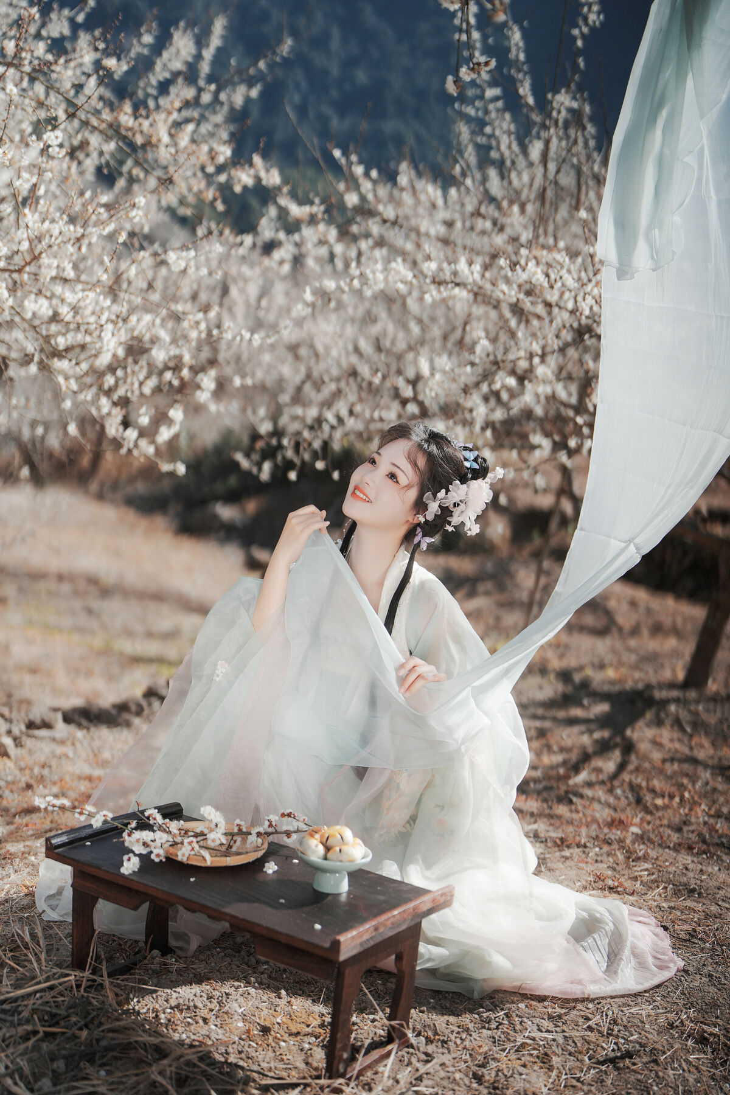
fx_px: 1521
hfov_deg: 27.0
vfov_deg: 39.6
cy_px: 548
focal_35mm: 50
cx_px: 365
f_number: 1.4
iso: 100
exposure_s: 1/6400
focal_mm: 50
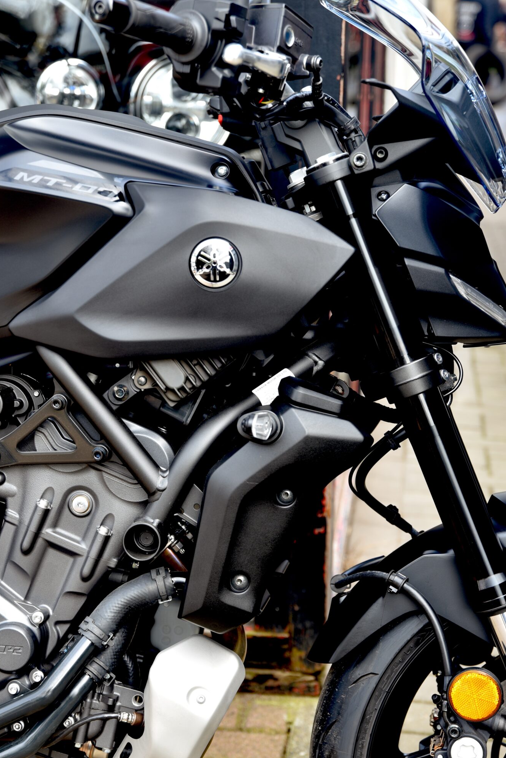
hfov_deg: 17.1
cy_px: 458
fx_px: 1685
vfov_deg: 25.3
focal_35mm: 80
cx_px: 227
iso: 100
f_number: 4.5
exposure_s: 1/80
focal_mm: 62
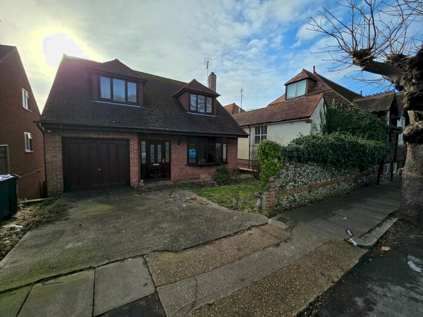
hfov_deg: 106.2
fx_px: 159
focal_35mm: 13
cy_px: 158
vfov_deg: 89.9
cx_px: 212
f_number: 2.2
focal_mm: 2.2
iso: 50
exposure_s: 1/2088
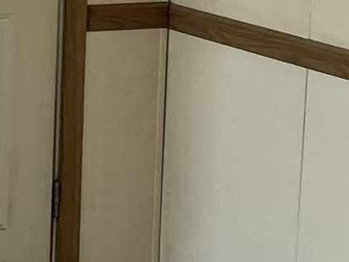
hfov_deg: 8.9
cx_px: -627
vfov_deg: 7.7
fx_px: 1905
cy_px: -107
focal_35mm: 189
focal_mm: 4.2
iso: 50
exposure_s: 1/121
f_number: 1.6
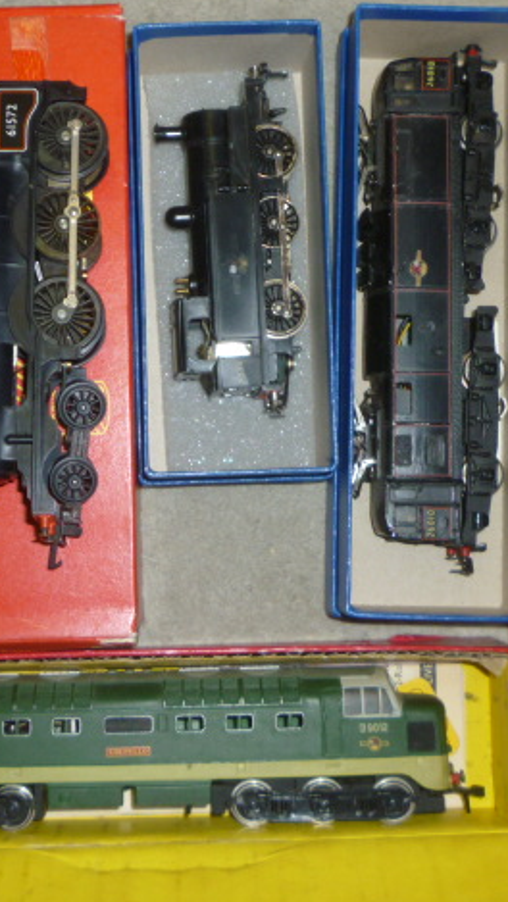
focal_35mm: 52
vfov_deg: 39.9
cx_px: 187
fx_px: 1245
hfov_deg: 23.0
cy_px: 448
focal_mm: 5.2
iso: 100
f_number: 3.3
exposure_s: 1/30
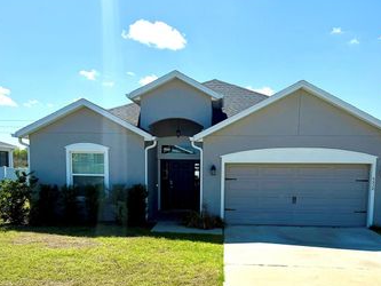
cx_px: 206
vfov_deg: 38.9
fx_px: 396
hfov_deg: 51.3
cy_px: 203
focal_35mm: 36
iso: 80
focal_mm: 6.76
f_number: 1.78
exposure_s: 1/7353
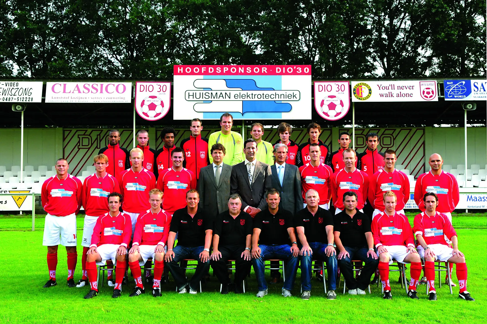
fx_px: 628
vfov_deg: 28.9
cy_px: 162
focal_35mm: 46
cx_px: 244
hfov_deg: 42.4
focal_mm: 31
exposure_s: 1/125
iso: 400
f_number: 9
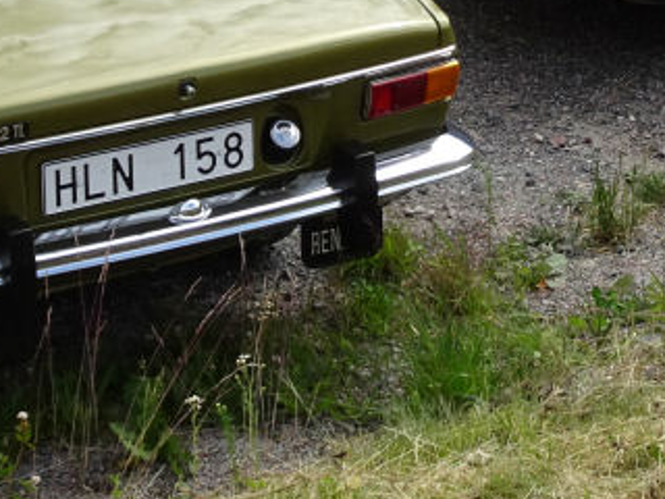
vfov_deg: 8.8
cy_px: -258
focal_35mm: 165
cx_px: 451
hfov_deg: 12.0
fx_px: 3170
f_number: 4.5
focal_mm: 7.58
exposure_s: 1/400
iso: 80
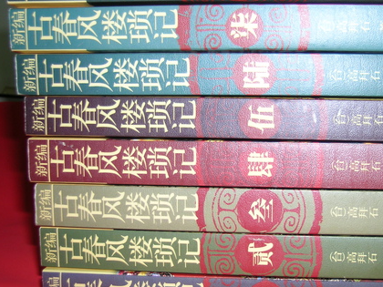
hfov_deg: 37.7
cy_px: 149
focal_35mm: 50
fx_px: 553
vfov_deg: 29.1
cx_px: 262
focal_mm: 7.2
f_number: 3
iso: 50
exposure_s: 1/60.1
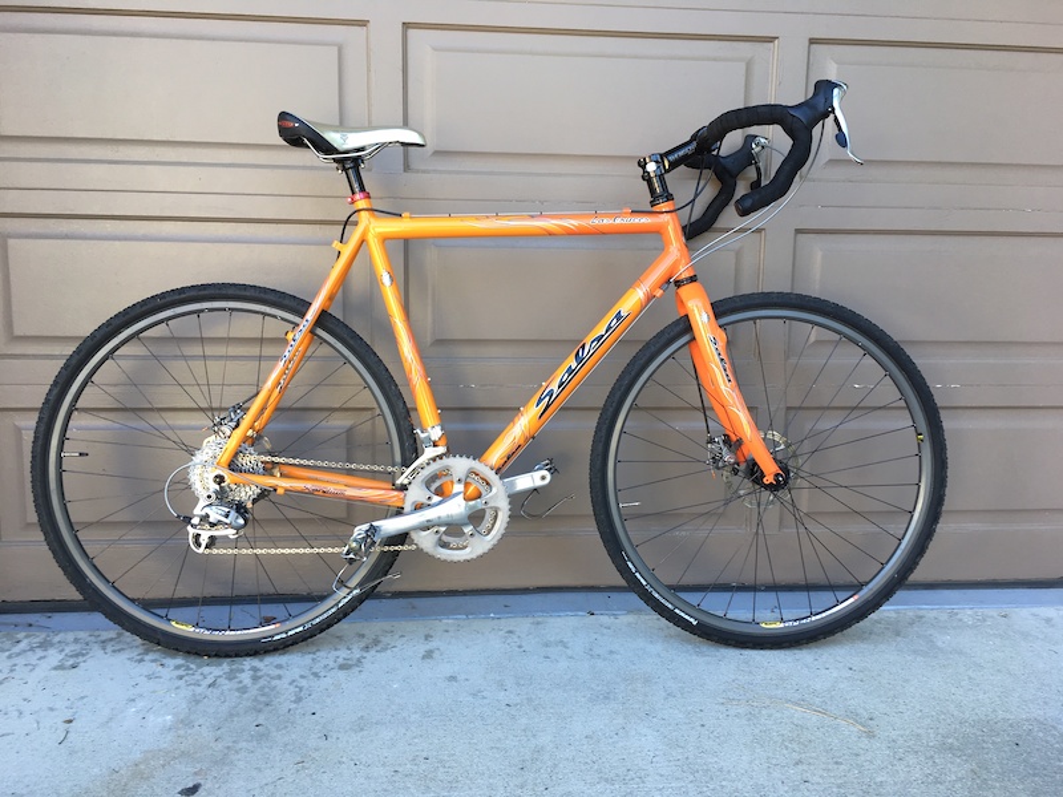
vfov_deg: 48.2
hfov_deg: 61.7
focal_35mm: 29
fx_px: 891
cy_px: 398
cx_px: 532
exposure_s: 1/60
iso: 32
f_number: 2.2
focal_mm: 4.15
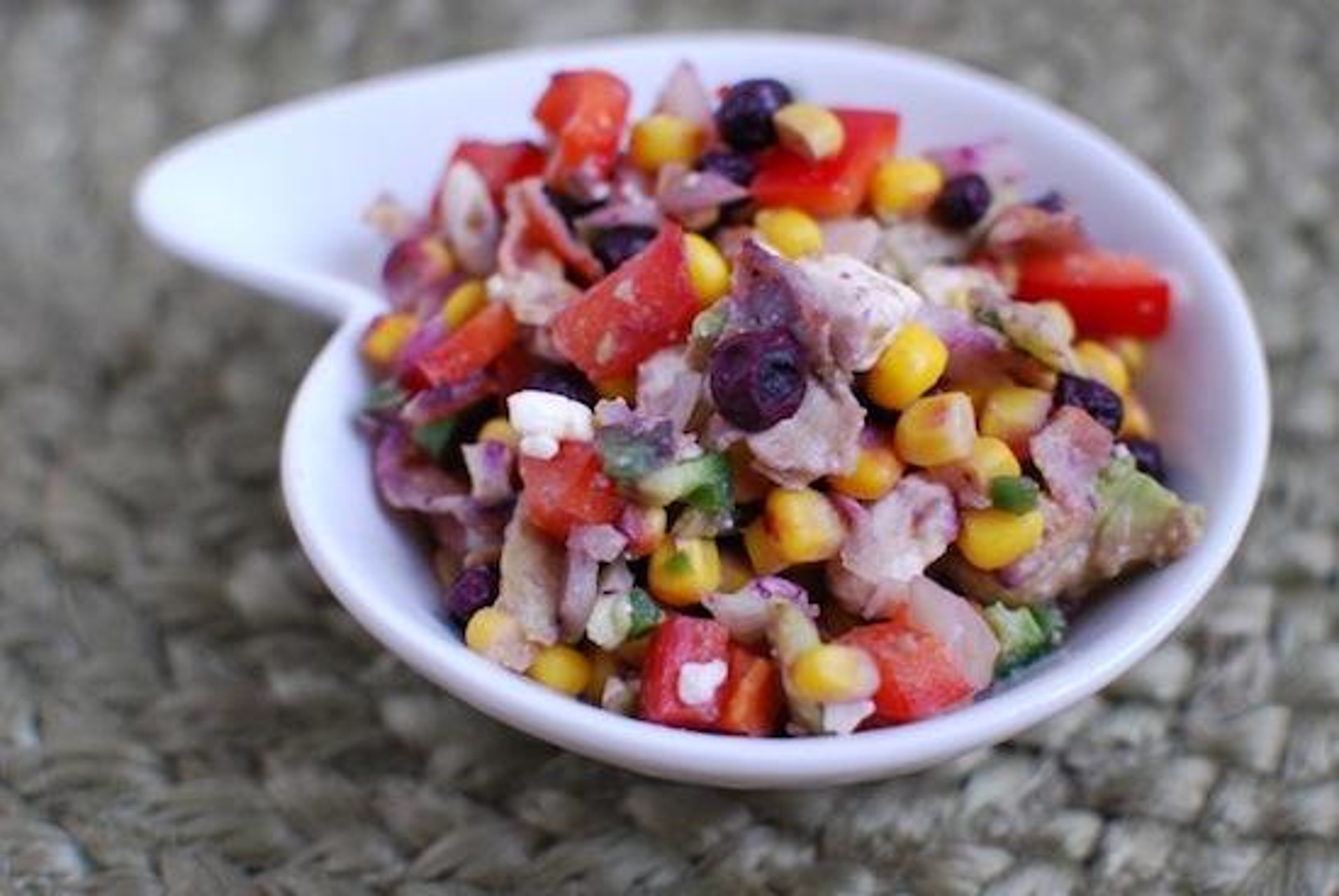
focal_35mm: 52
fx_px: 1955
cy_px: 448
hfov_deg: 37.8
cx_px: 670
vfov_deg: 25.8
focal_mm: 35
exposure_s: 1/60
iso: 400
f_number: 3.5
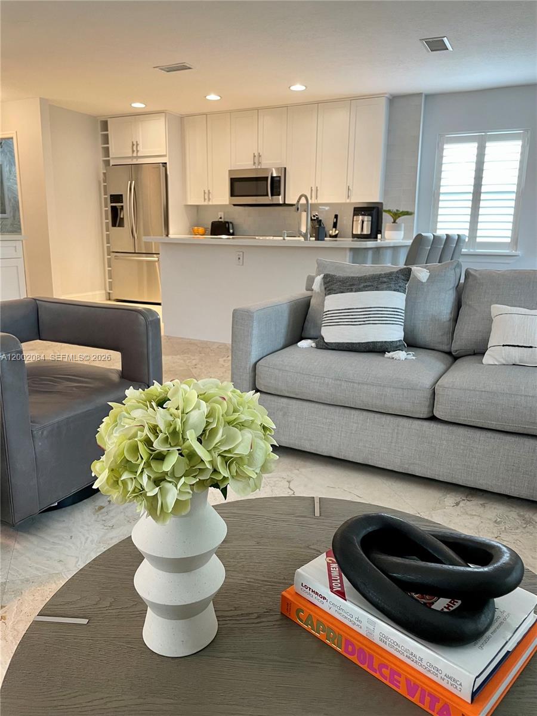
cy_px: 358
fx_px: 538
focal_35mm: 26
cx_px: 268
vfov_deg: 67.3
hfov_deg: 53.1
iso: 125
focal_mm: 4.2
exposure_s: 1/60
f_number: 1.6
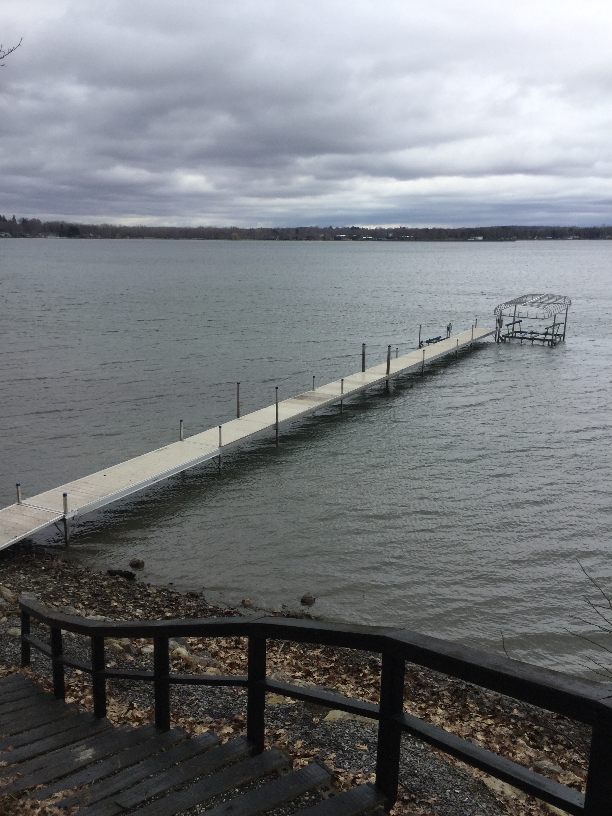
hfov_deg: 45.4
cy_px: 408
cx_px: 306
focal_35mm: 31
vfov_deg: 58.4
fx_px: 731
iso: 25
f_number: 2.4
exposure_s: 1/947
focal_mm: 3.3
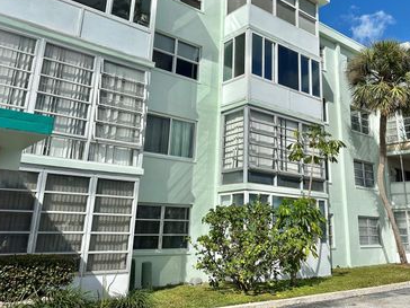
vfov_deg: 42.4
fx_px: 391
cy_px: 104
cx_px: 255
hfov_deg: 54.8
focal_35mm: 33
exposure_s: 1/10753
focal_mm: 6.86
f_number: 1.78
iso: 80
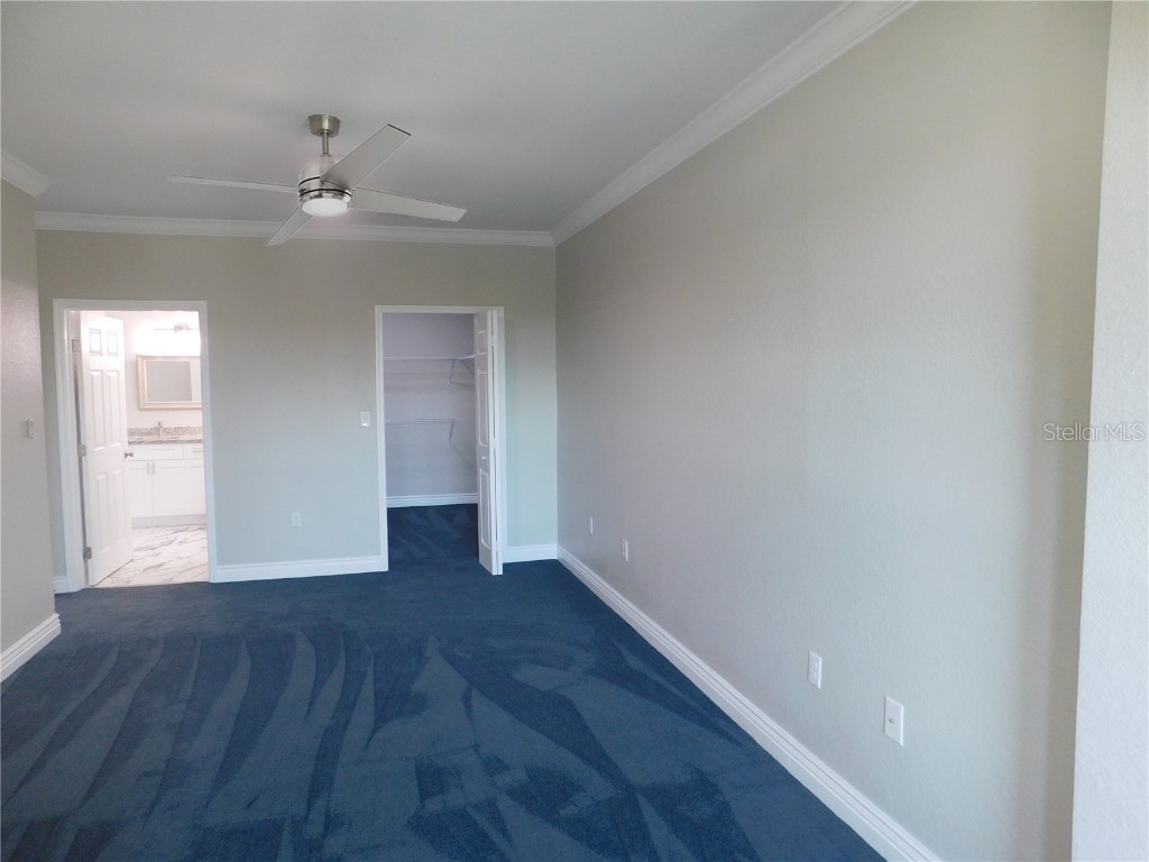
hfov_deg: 73.9
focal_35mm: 23
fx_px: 763
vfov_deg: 58.9
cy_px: 431
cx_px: 574
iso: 220
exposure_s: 1/30
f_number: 3
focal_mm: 4
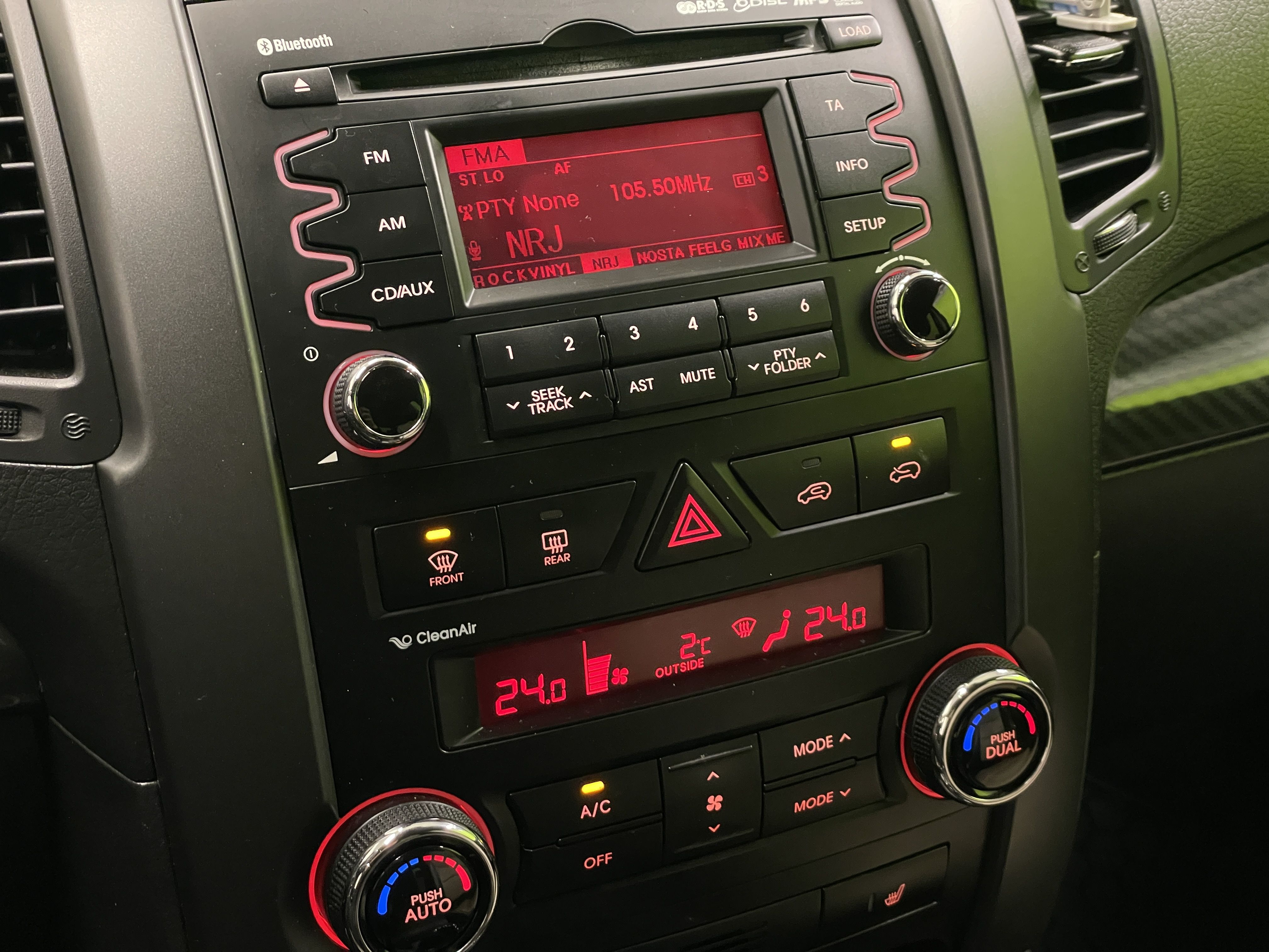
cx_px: 634
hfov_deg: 36.8
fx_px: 1906
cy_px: 476
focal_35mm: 52
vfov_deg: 28.0
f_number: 2
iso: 640
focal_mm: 6
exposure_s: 1/33
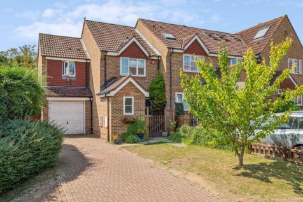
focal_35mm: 28
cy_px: 101
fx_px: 236
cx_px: 152
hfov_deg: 65.5
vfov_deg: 46.4
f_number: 5.6
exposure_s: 1/1250
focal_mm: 28
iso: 640
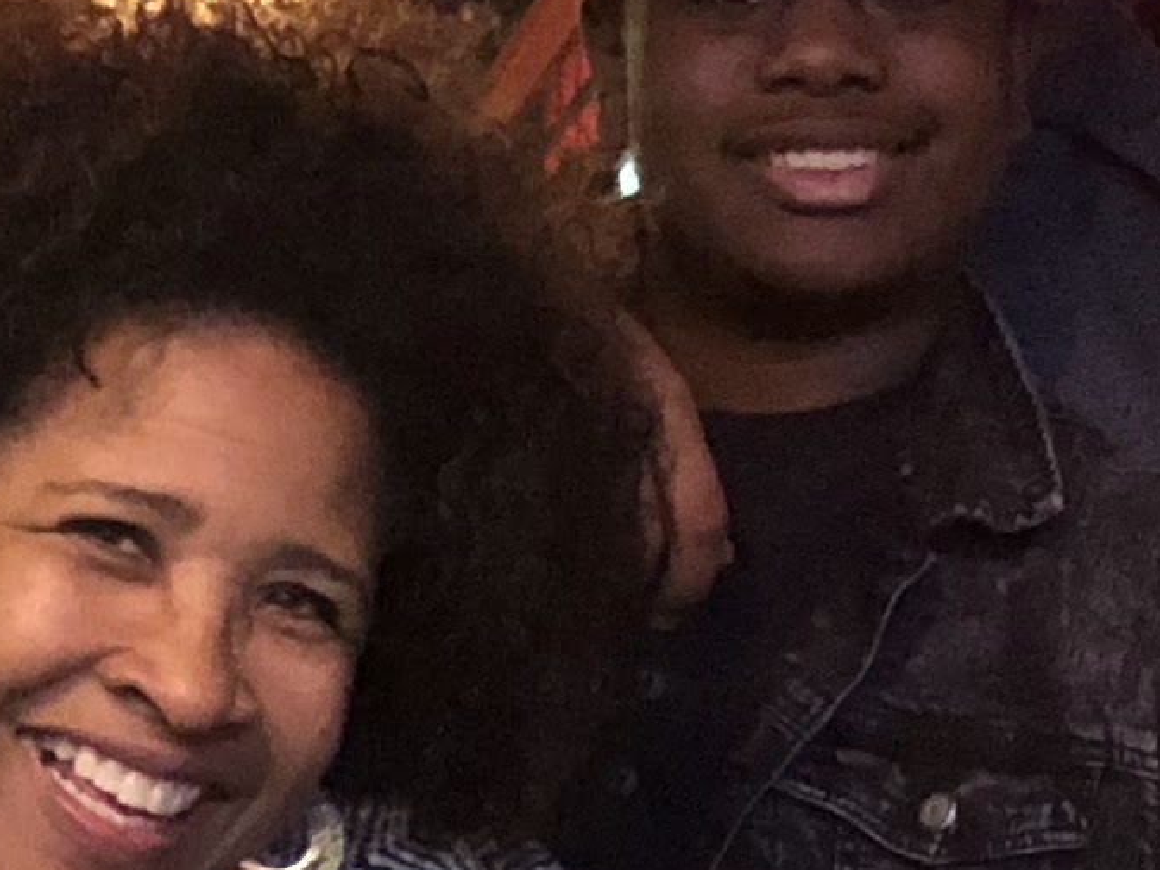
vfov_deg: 8.7
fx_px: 5630
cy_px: 1124
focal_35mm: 168
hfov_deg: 11.7
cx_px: 1086
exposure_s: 1/4
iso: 400
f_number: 1.8
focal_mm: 4
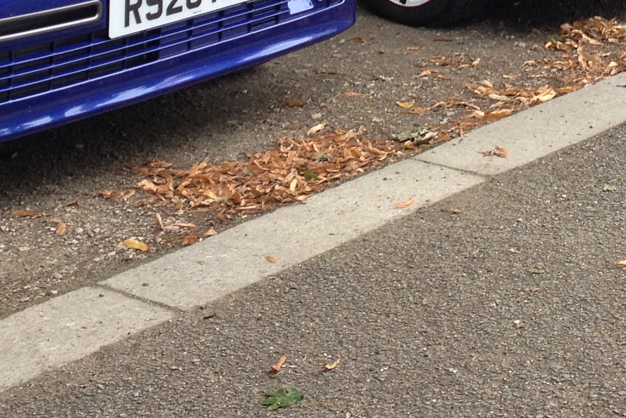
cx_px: 503
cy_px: -121
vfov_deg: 11.6
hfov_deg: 17.6
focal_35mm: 115
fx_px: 2000
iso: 64
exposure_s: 1/120
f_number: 2.4
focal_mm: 4.28
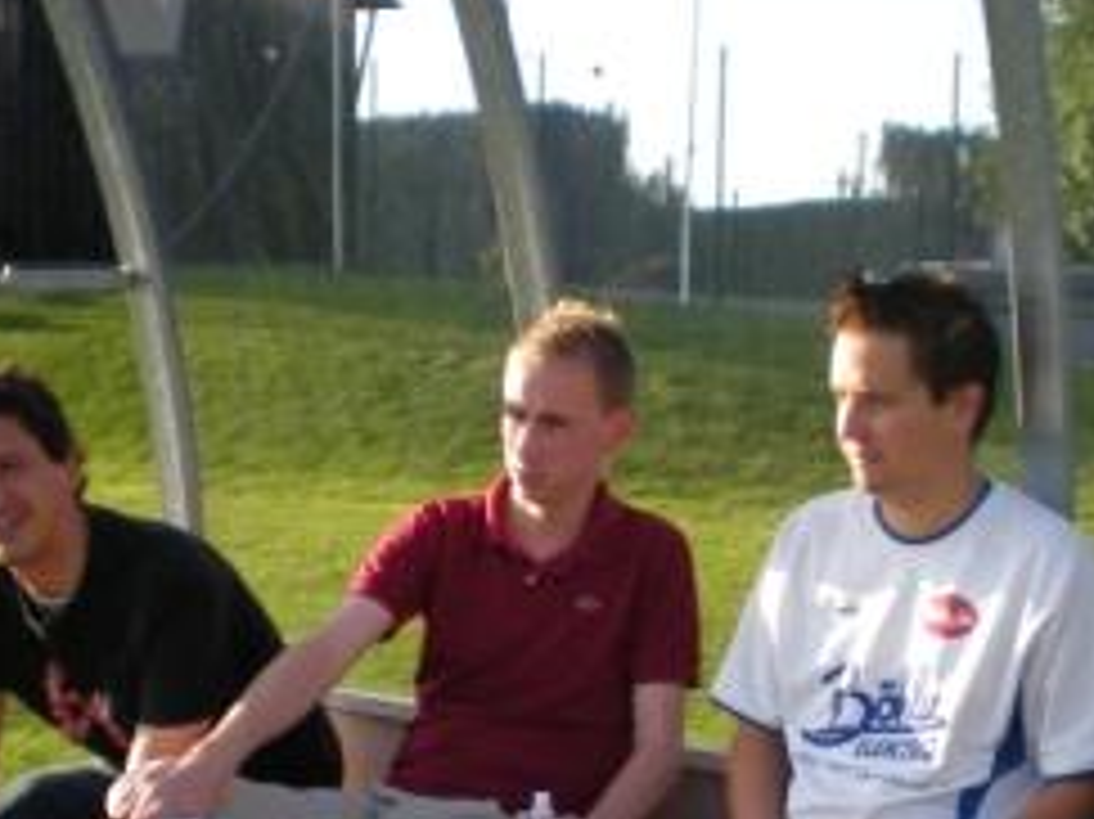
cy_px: 716
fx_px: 2211
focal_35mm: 70
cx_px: 738
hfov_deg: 27.6
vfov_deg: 20.6
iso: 64
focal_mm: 6.3
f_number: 3.1
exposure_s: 1/224
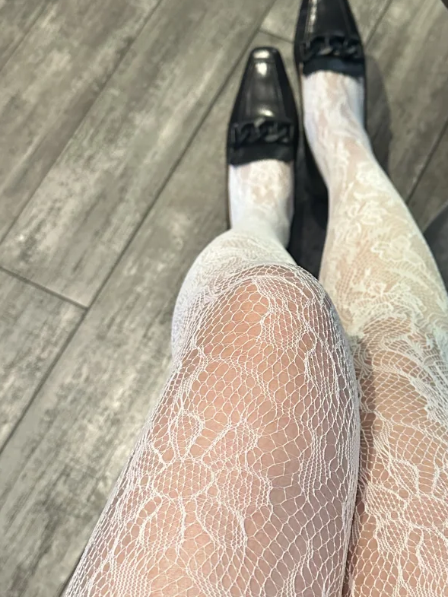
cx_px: 330
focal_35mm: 44
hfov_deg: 32.3
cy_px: 311
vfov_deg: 42.9
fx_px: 759
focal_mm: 6.86
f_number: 1.78
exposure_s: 1/50
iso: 500
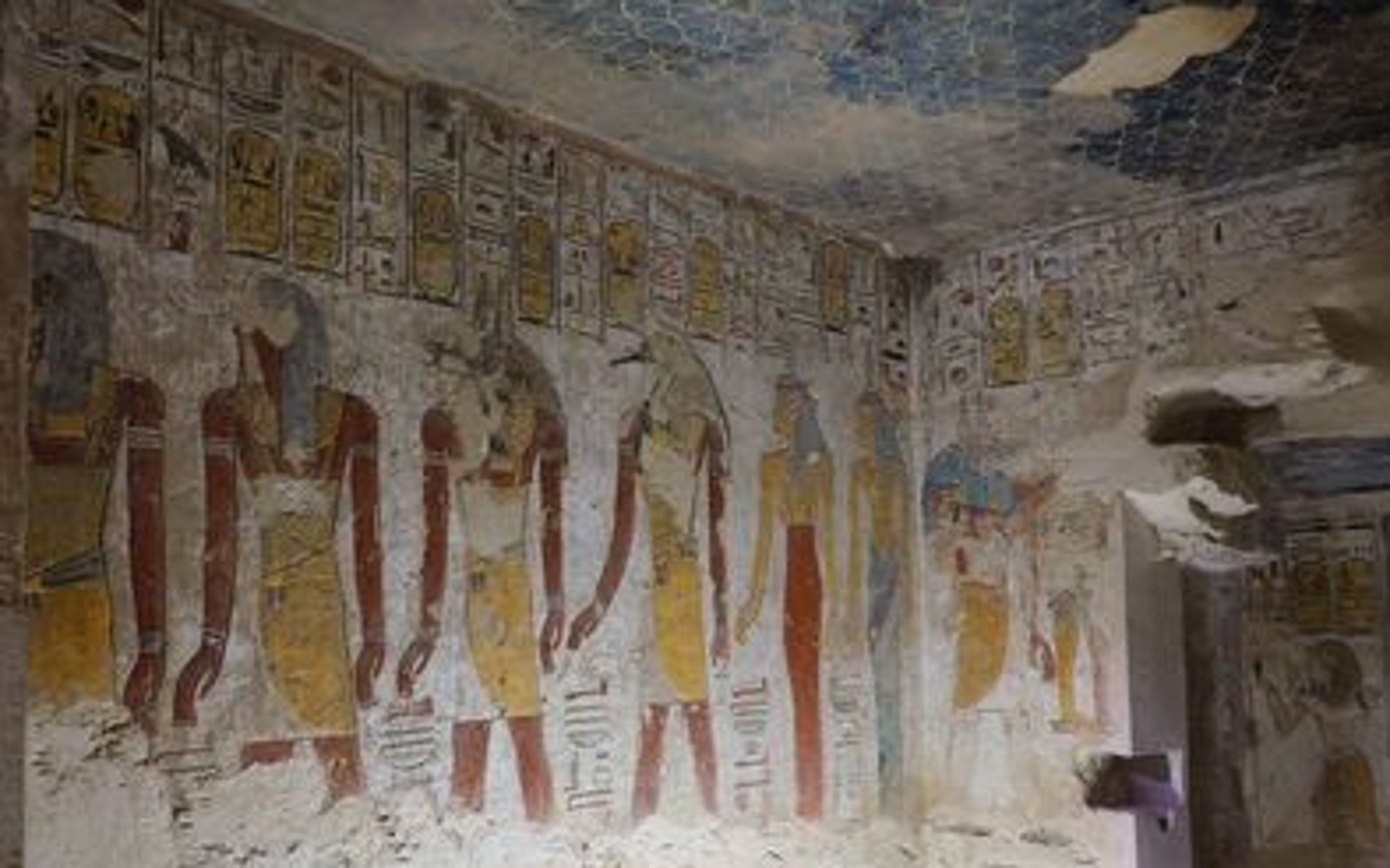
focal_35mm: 35
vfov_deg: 35.9
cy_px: 573
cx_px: 572
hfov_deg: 55.0
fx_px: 1325
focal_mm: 13
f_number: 3.7
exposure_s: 1/25
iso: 1600
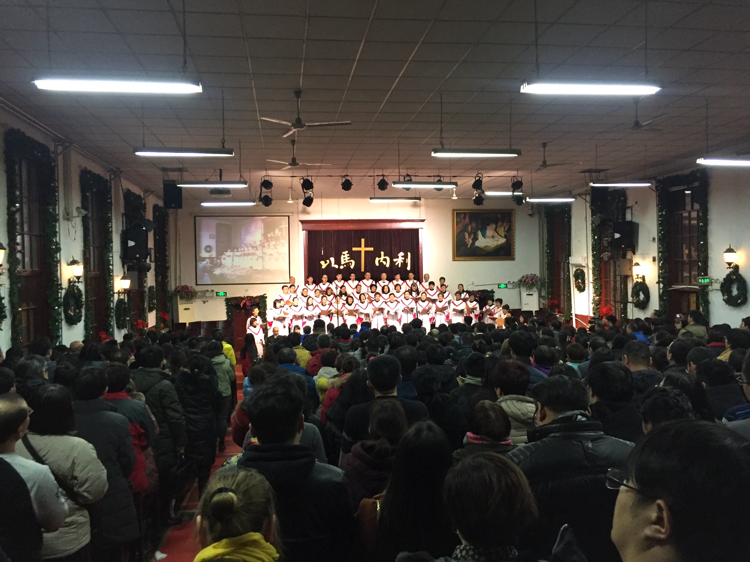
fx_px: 628
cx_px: 375
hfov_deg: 61.7
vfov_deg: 48.2
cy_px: 281
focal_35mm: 29
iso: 250
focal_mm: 4.15
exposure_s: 1/33
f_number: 2.2
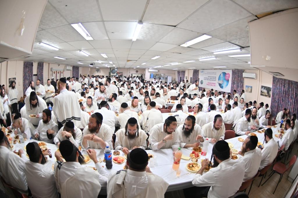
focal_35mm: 15
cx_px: 149
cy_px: 99
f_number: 2.8
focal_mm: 10.5
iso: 500
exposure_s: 1/200
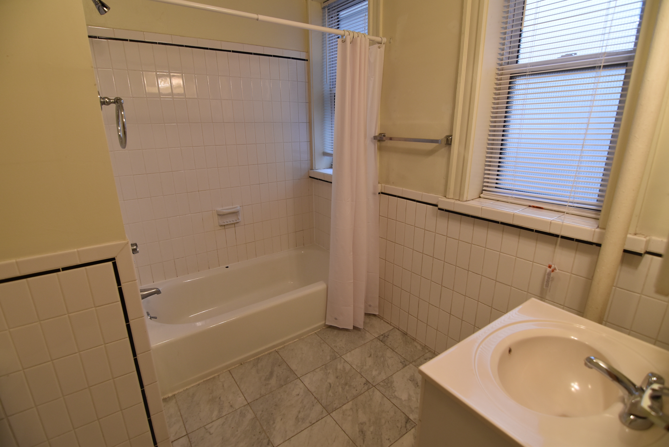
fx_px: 307
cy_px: 224
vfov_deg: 72.2
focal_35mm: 16
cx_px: 334
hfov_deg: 94.9
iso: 500
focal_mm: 11
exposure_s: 1/60
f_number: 4
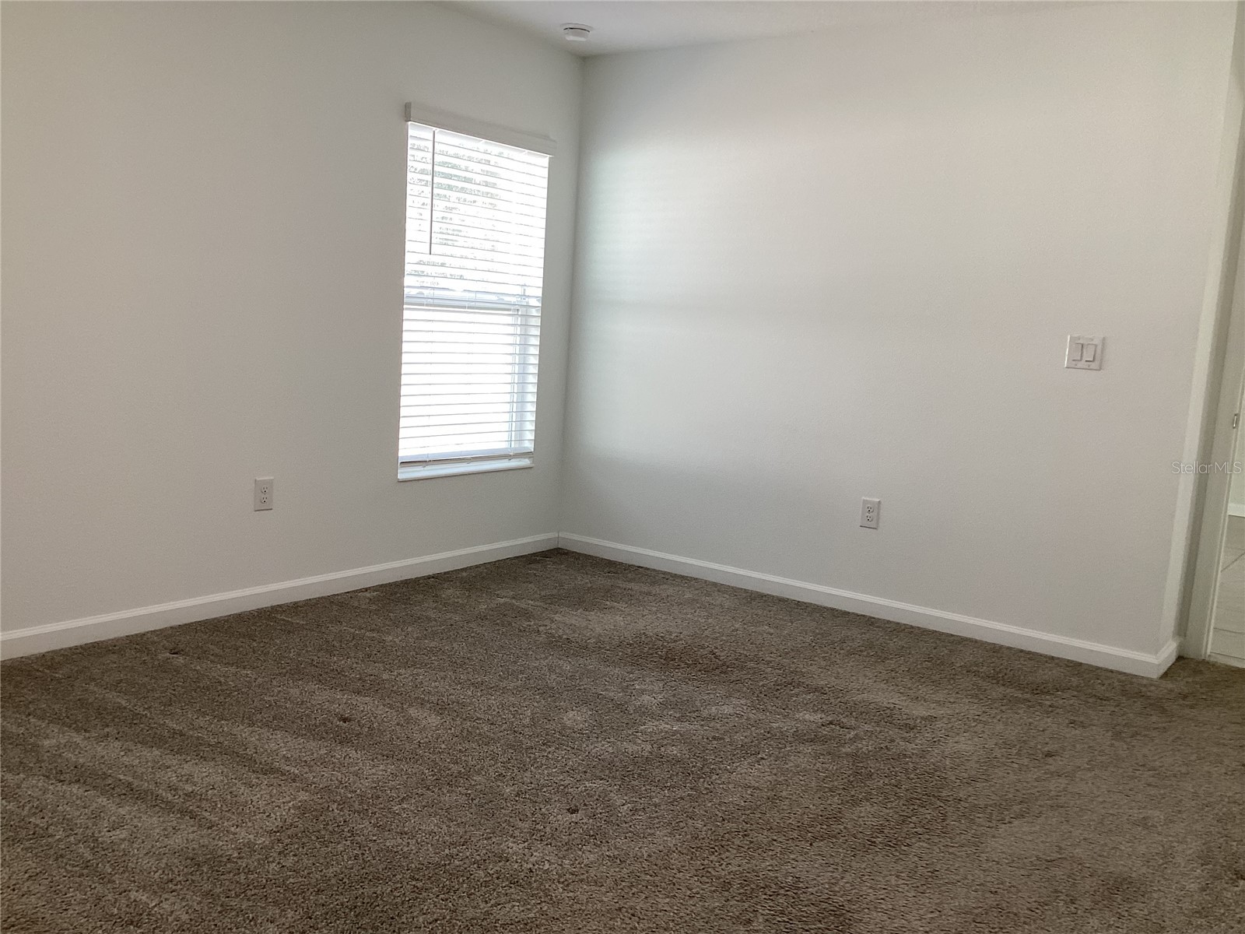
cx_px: 622
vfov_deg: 45.4
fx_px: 1115
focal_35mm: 31
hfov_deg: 58.4
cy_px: 467
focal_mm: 3.3
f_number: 2.4
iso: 64
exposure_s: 1/60
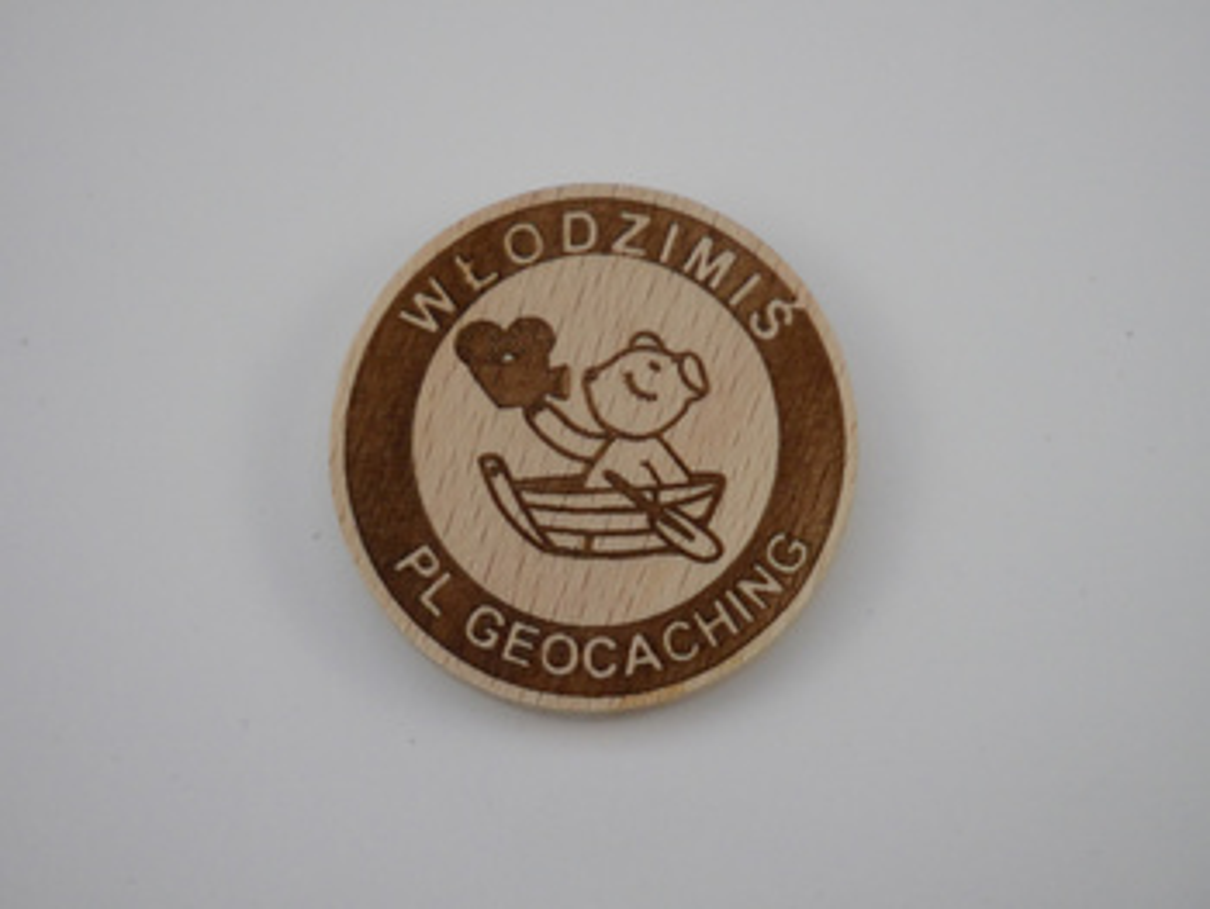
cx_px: 605
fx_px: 3988
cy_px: 454
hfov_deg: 17.3
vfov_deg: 13.0
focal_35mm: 114
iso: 3200
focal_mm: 57
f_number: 6.3
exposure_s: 1/2000
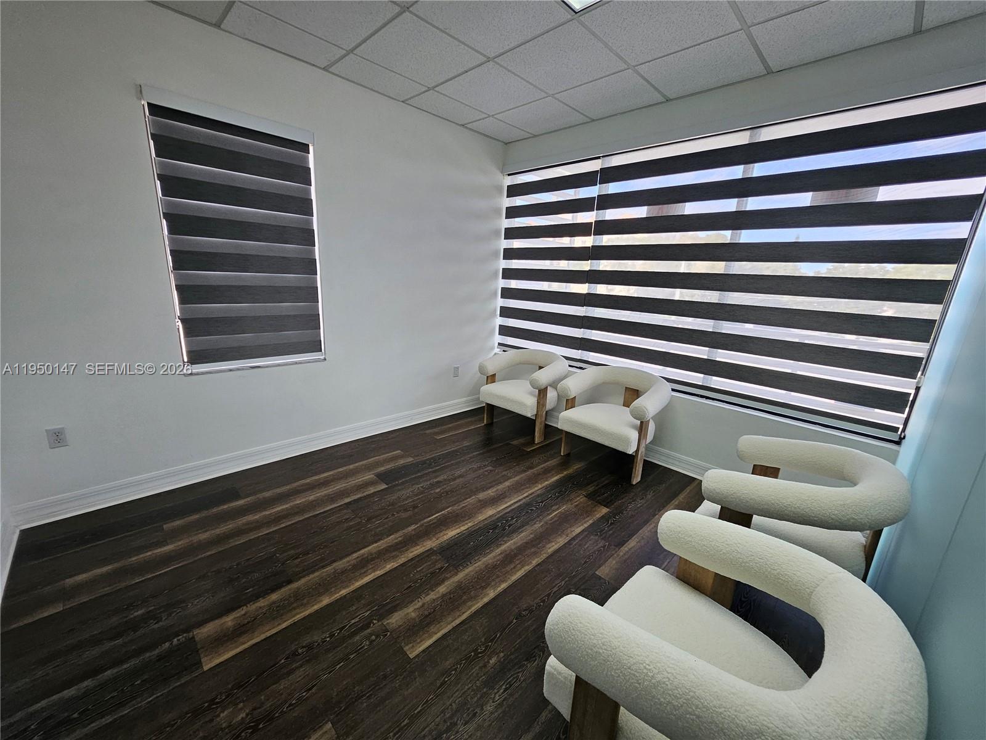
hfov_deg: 106.2
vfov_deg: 89.9
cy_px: 370
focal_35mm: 13
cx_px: 493
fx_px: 370
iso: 50
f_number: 2.2
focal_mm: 1.74
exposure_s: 1/60
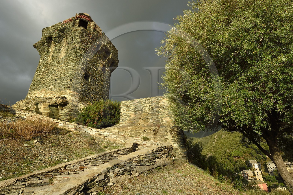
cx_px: 146
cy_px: 98
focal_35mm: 20
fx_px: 163
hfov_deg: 84.0
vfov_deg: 61.8
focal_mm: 20
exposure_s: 1/200
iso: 200
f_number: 11
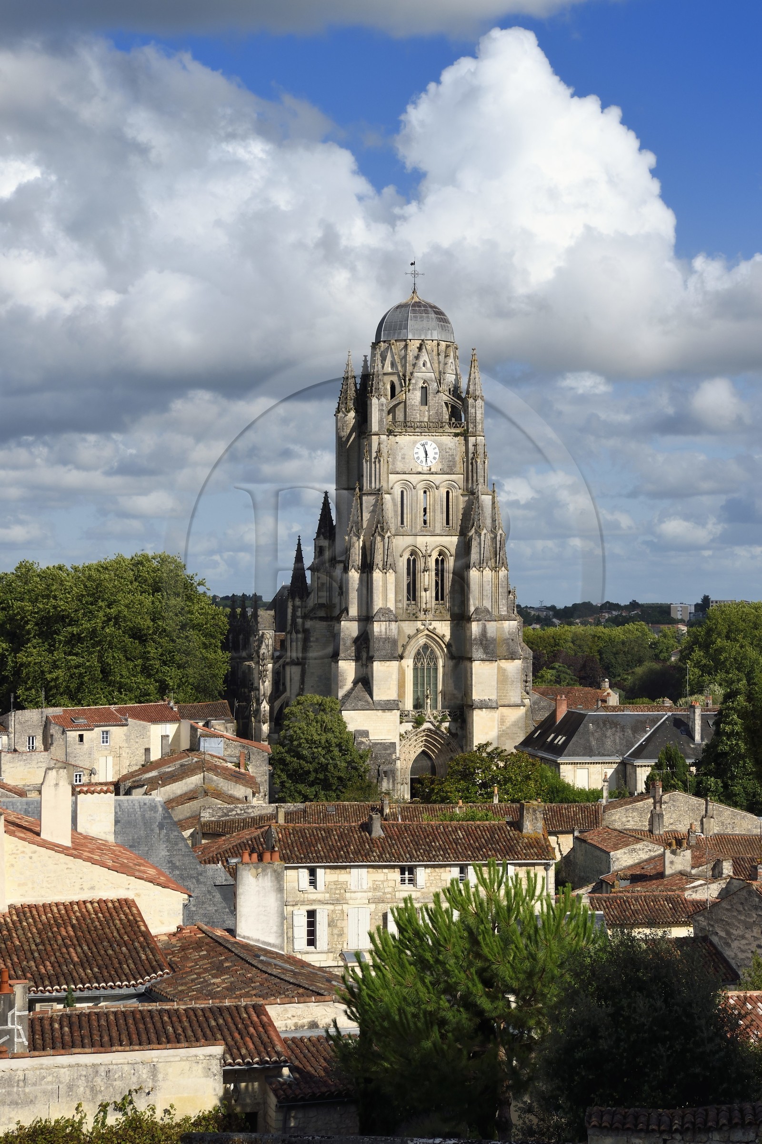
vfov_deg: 28.9
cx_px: 381
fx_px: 2224
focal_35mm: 70
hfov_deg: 19.4
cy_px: 572
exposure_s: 1/640
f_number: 11
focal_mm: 70
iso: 200
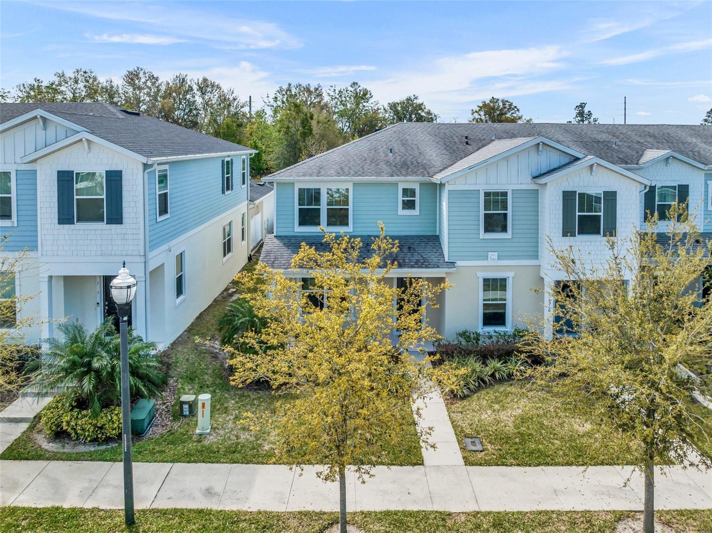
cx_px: 356
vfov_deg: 56.7
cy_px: 266
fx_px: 493
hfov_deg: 71.6
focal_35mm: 24
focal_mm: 12.29
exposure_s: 1/3200
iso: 200
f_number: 2.8
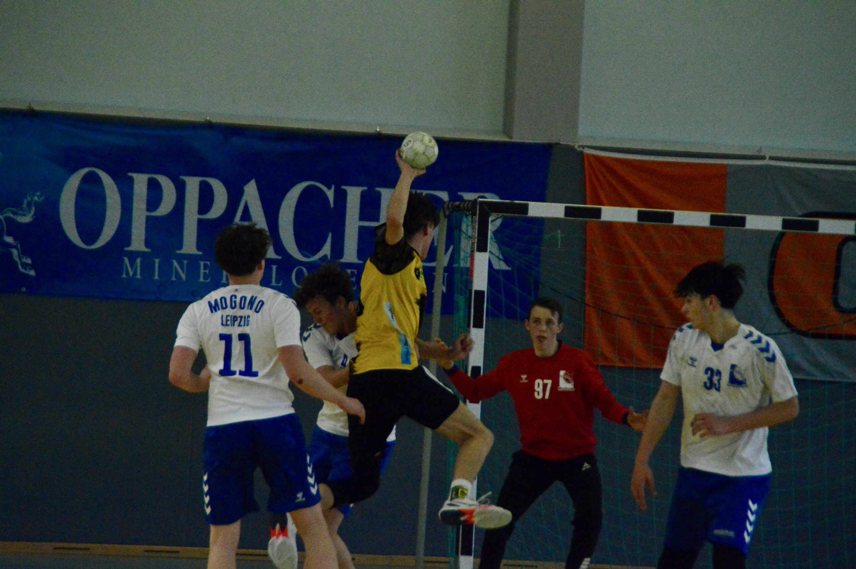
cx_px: 428
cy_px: 284
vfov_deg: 4.6
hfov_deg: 6.9
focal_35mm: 300
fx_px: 7127
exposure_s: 1/2000
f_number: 6.3
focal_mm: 200
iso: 6400
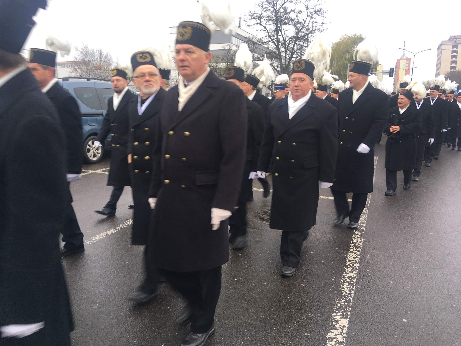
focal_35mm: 29
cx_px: 230
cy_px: 173
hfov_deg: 61.7
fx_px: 386
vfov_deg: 48.2
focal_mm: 4.15
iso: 32
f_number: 2.2
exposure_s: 1/50
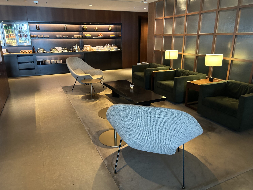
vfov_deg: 53.1
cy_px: 95
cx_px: 126
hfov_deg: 67.3
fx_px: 190
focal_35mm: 26
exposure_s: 1/33
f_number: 1.5
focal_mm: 5.7
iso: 400
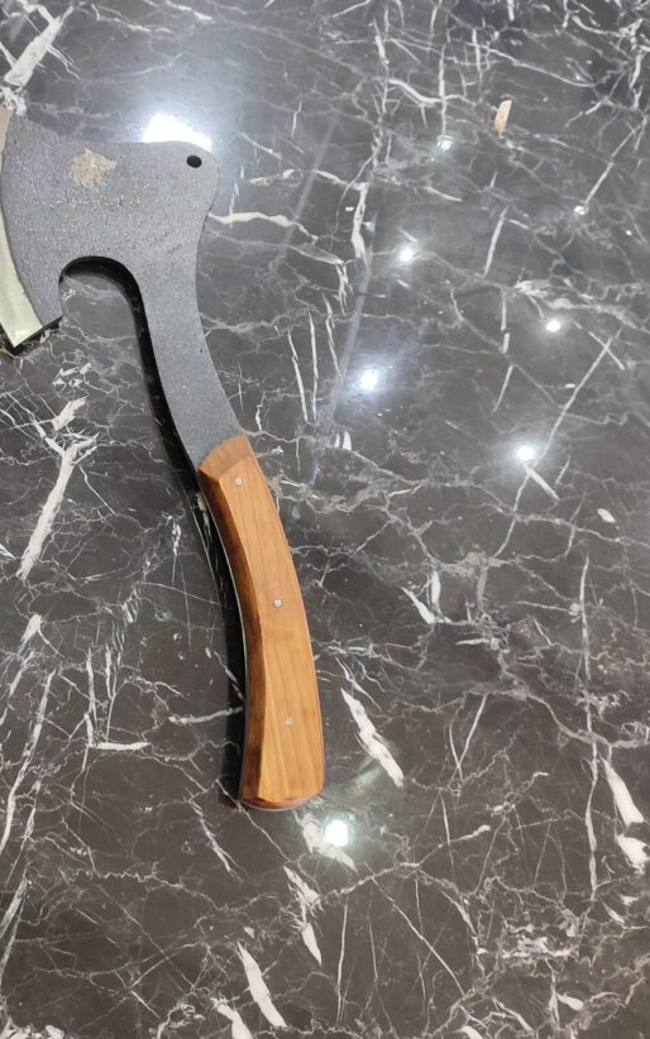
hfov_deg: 37.5
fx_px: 935
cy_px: 428
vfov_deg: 57.8
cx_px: 173
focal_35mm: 33
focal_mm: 6.04
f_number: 1.9
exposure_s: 1/20
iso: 527
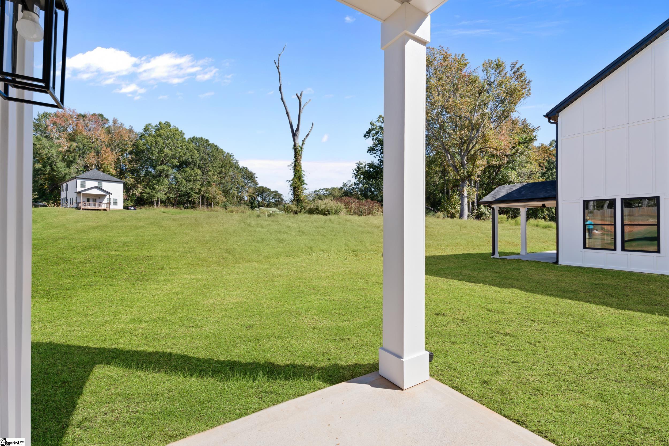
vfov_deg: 73.8
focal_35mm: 16
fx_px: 297
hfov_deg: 96.7
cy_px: 223
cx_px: 334
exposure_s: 1/50
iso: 100
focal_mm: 16
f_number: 9
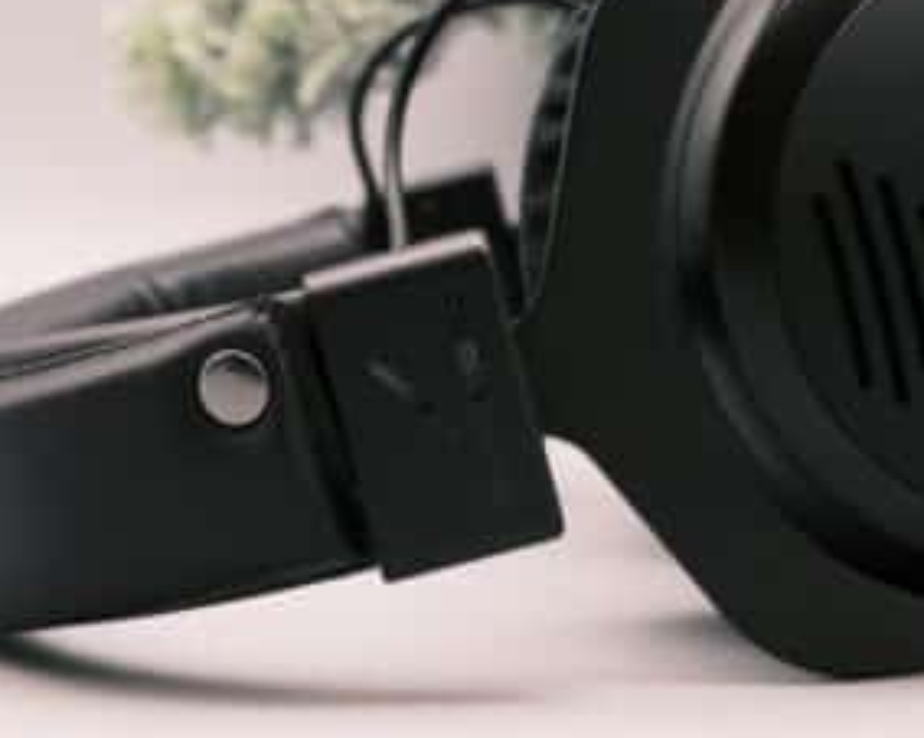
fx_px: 2651
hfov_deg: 19.7
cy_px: 330
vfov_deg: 15.8
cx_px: 346
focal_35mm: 97
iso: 2500
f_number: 8
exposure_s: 1/150
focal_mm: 50
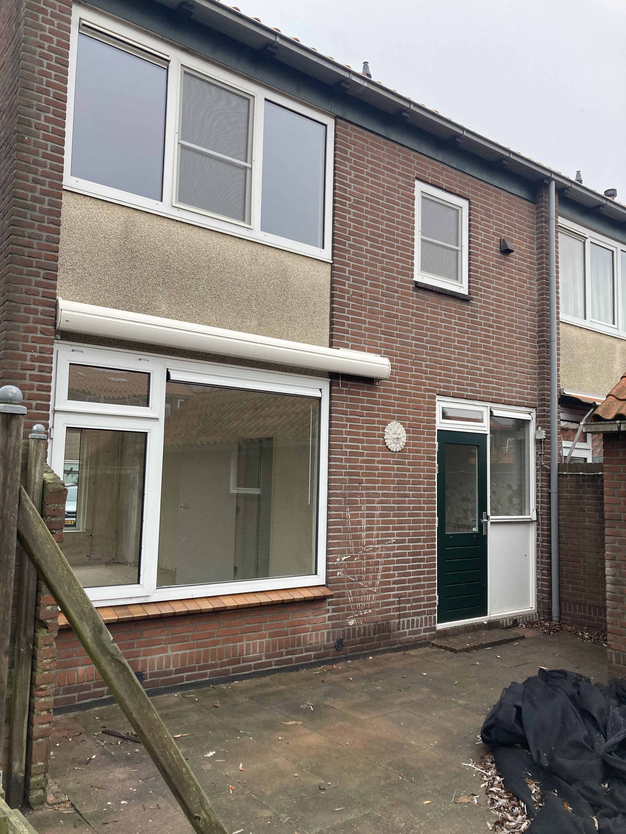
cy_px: 417
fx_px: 675
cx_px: 313
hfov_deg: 49.7
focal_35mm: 28
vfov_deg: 63.4
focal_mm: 3.99
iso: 80
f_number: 1.8
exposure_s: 1/121
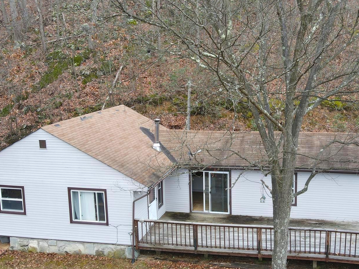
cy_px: 124
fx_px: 415
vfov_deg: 35.9
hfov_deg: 46.3
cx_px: 226
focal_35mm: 40
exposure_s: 1/30
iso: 100
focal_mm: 4.5
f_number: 2.8
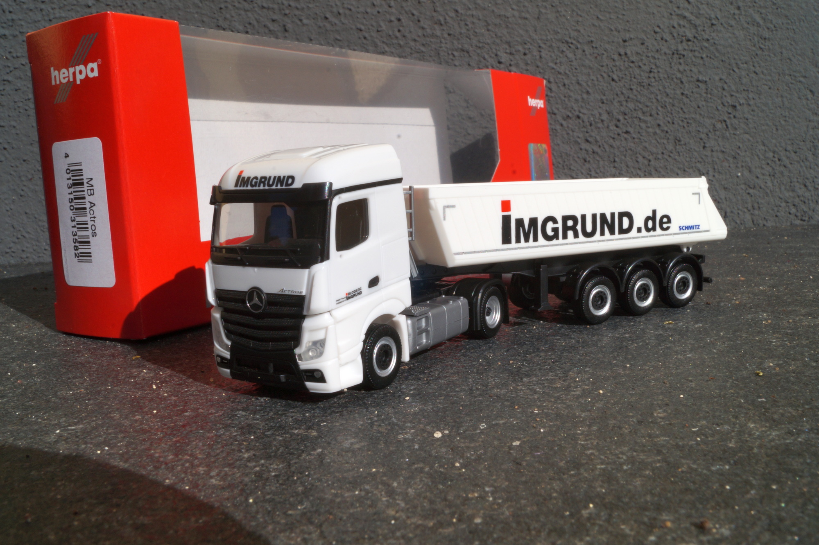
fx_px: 818
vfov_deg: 36.8
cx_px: 410
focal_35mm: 36
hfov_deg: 53.2
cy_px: 272
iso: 100
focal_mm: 24
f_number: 25
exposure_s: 1/80
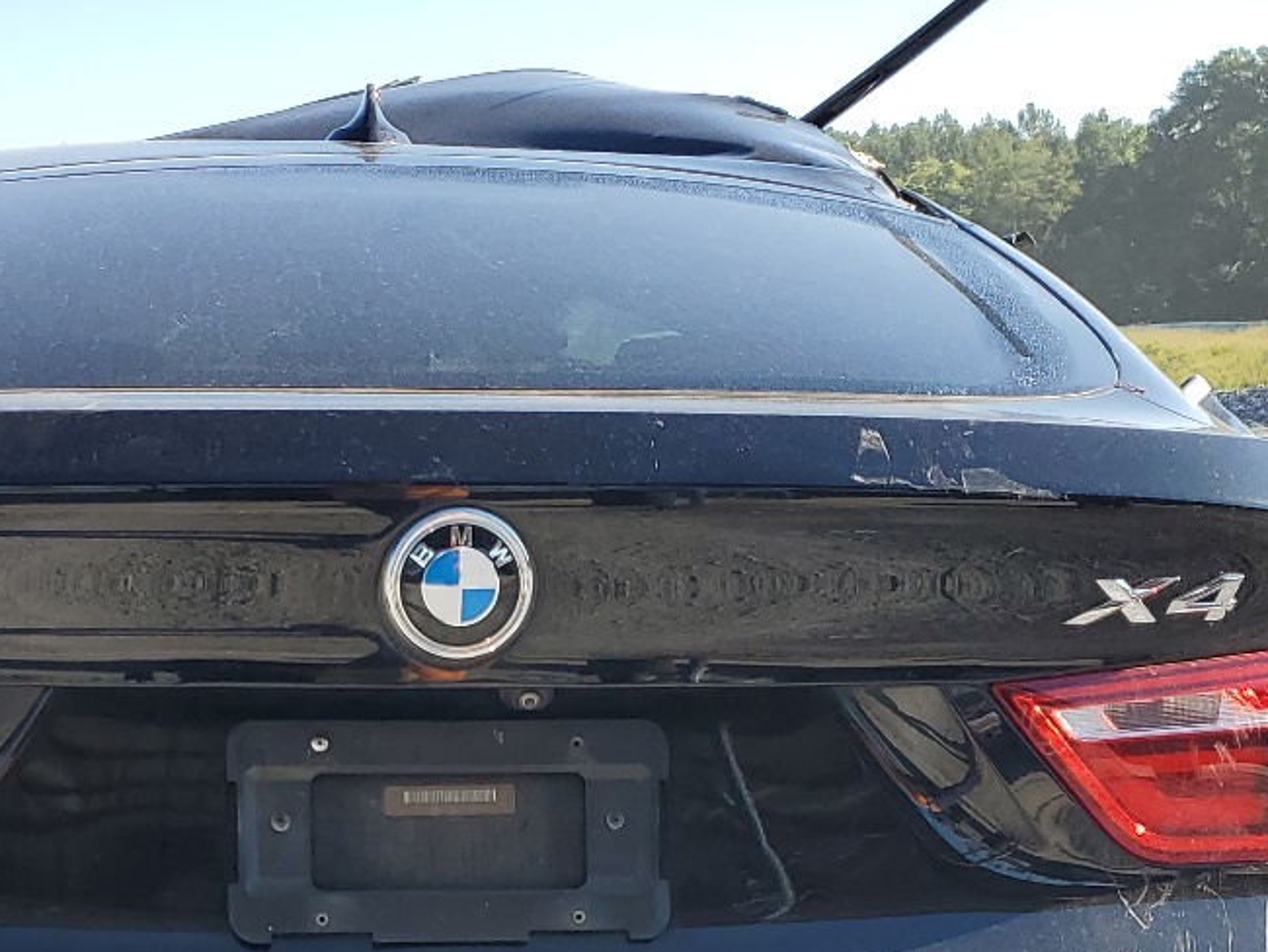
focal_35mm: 64
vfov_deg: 21.5
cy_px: 1104
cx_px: 396
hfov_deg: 30.0
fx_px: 2345
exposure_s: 1/1250
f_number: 1.5
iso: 50
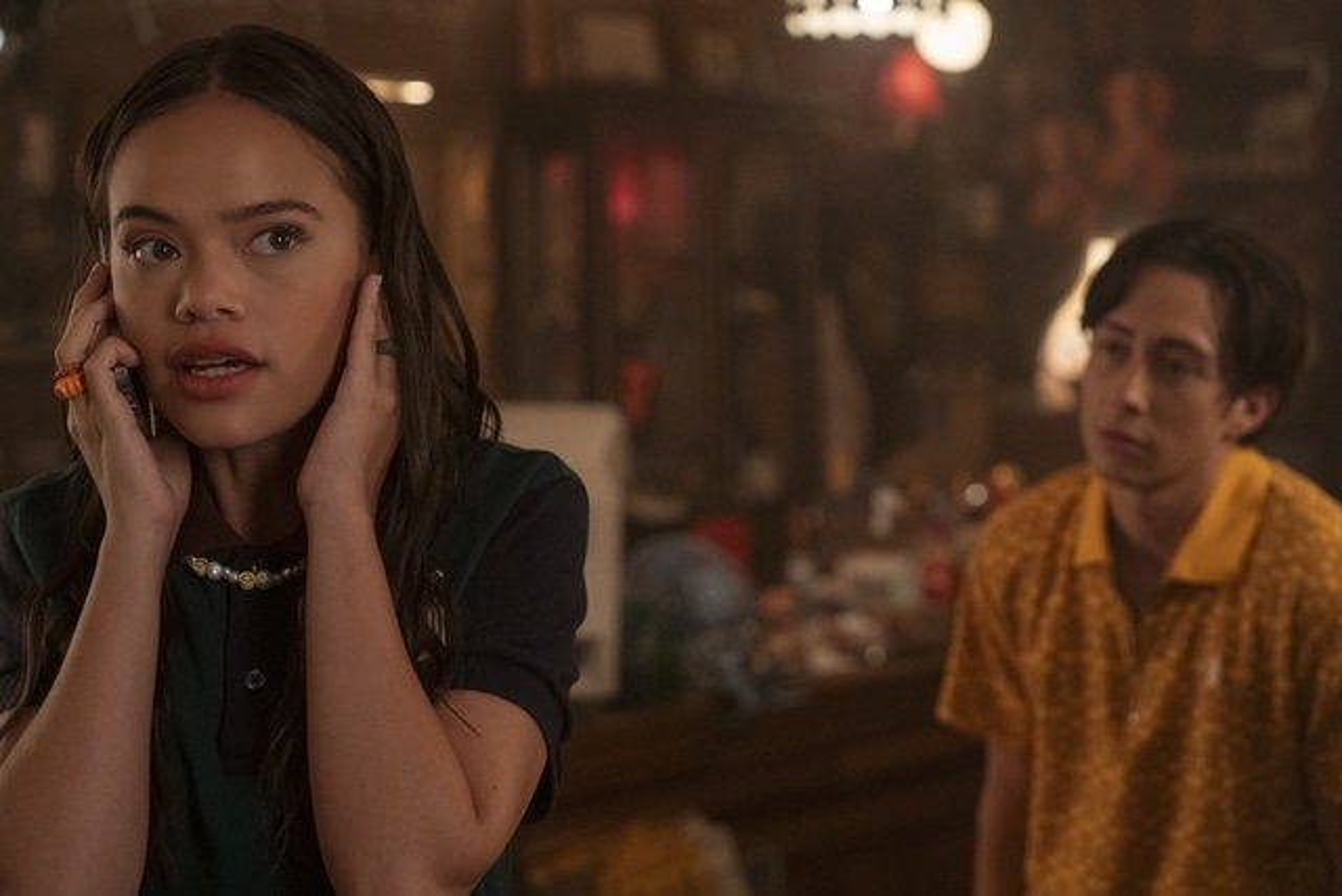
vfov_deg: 19.5
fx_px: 2610
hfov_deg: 28.8
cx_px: 671
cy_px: 448
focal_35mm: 70
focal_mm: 70
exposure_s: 1/100
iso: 6400
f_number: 4
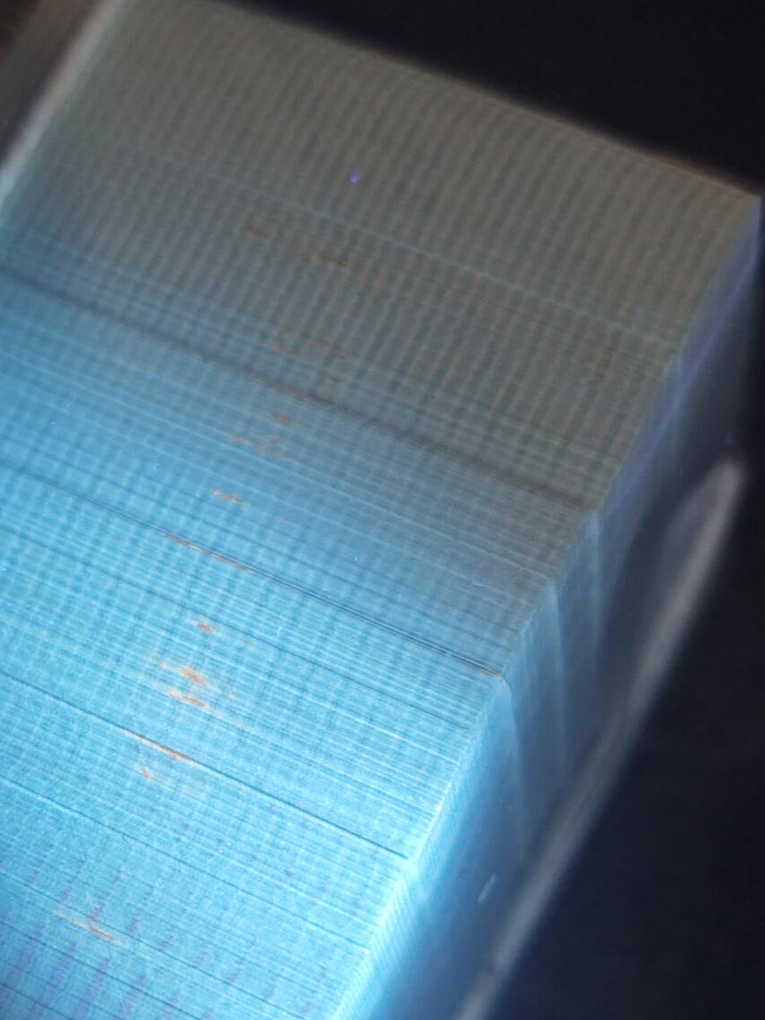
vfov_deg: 26.5
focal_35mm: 73
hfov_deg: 20.1
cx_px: 210
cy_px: 689
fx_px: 2150
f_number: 1.6
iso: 160
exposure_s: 1/100
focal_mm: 6.55
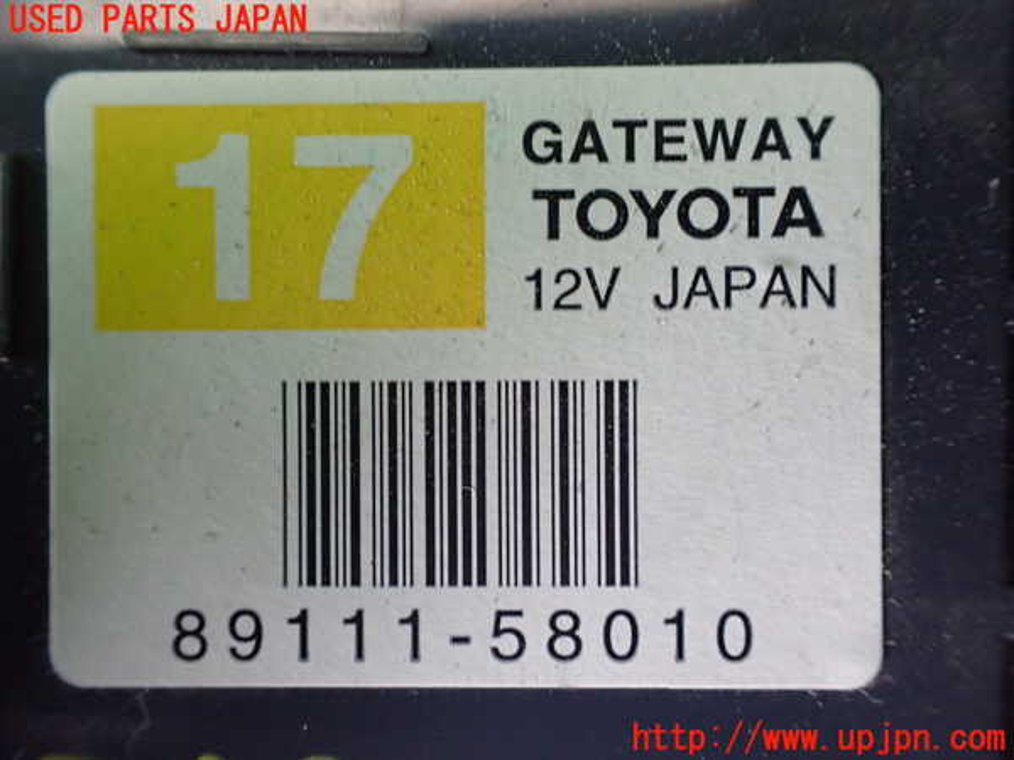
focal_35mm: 30
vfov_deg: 46.8
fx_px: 879
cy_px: 380
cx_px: 507
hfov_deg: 60.0
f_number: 2.3
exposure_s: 1/50
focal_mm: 5.4
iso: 800
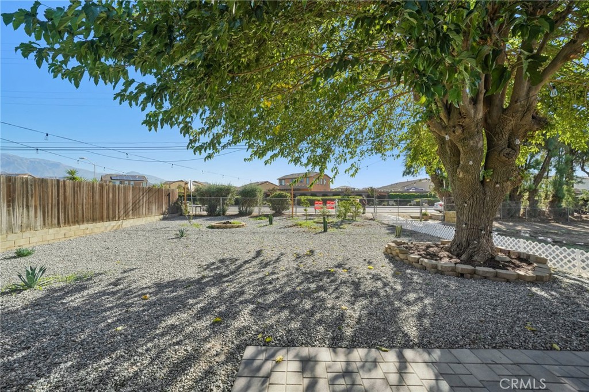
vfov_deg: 81.2
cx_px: 294
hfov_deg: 104.3
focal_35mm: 14
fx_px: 229
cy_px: 196
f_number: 8
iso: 100
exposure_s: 1/160
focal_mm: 14
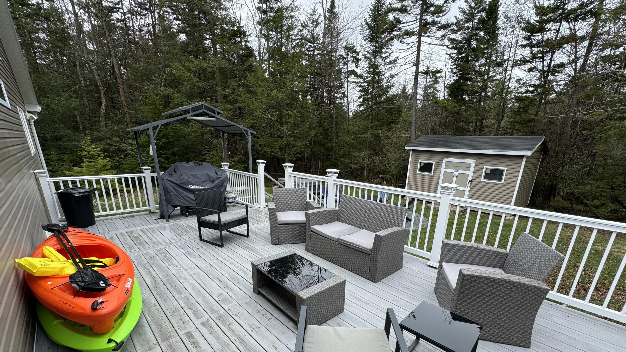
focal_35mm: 16
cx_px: 319
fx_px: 266
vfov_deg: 65.7
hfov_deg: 99.4
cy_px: 227
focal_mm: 2.22
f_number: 2.2
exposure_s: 1/591
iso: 40
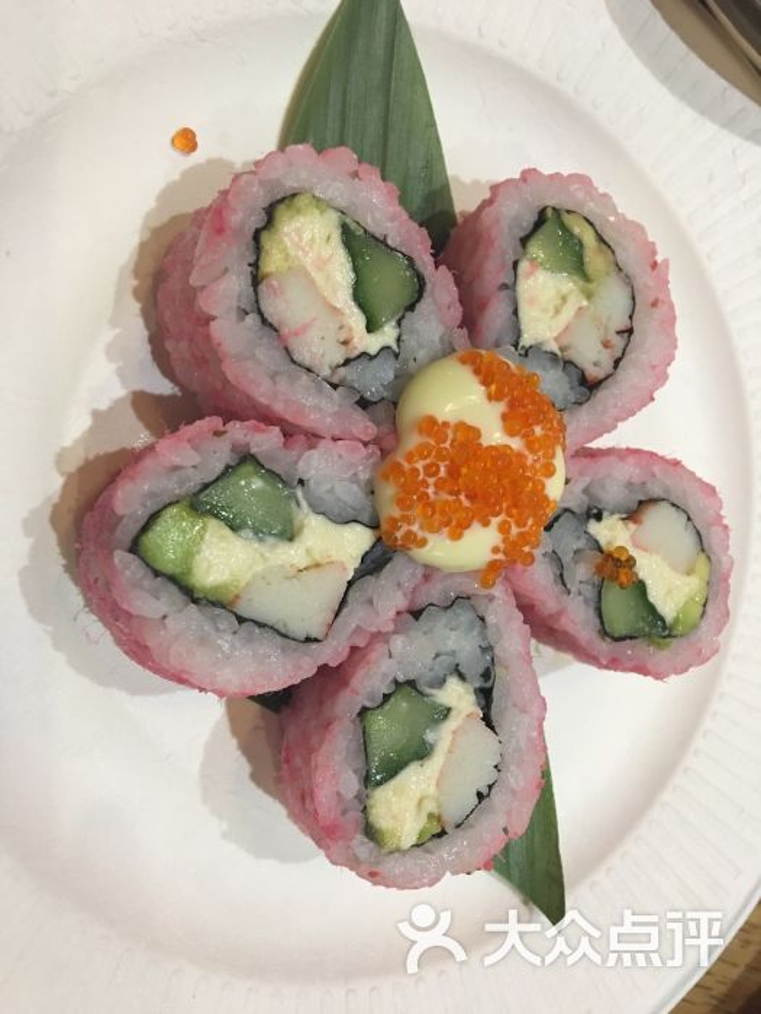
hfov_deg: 48.2
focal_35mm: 29
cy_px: 507
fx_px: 850
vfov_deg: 61.7
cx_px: 380
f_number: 2.2
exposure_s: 1/17
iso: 100
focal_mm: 4.15
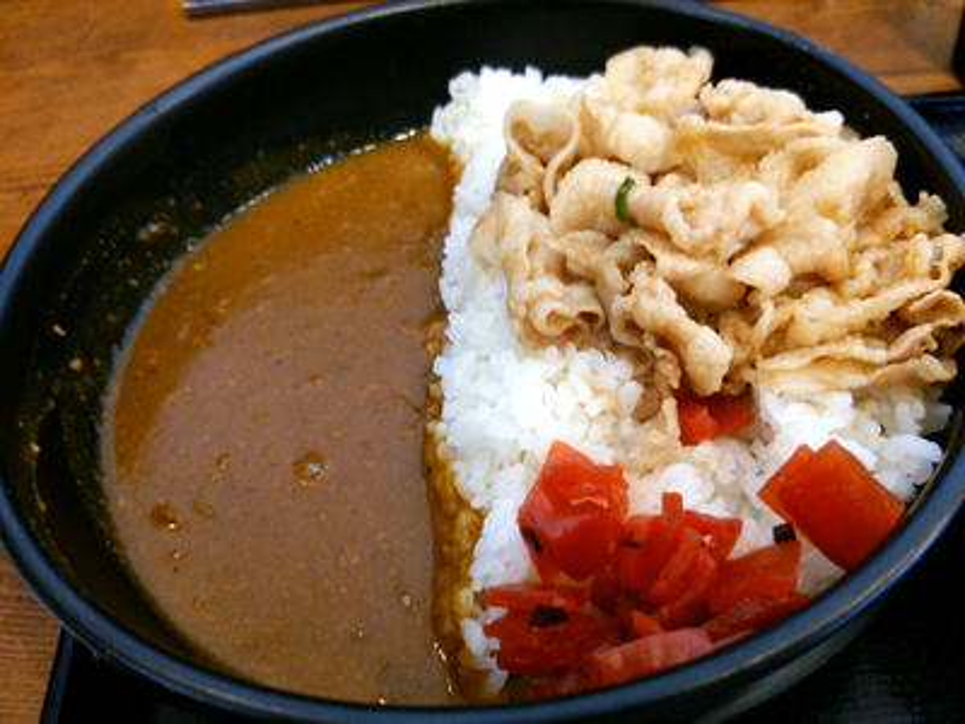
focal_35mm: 30
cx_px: 482
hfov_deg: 60.0
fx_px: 836
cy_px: 362
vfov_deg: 46.8
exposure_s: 1/24
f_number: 1.94
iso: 125
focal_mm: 4.06
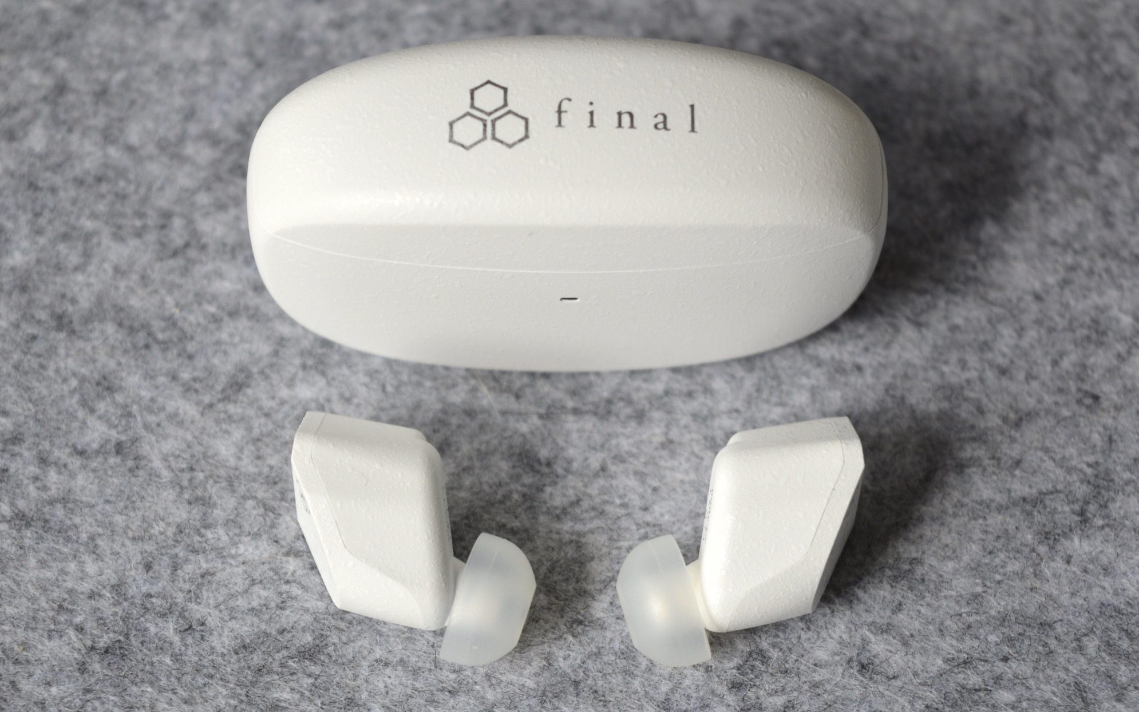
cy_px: 357
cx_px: 568
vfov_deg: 15.5
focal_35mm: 85
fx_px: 2624
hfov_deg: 24.5
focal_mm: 55
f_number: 5.6
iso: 220
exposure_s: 1/125
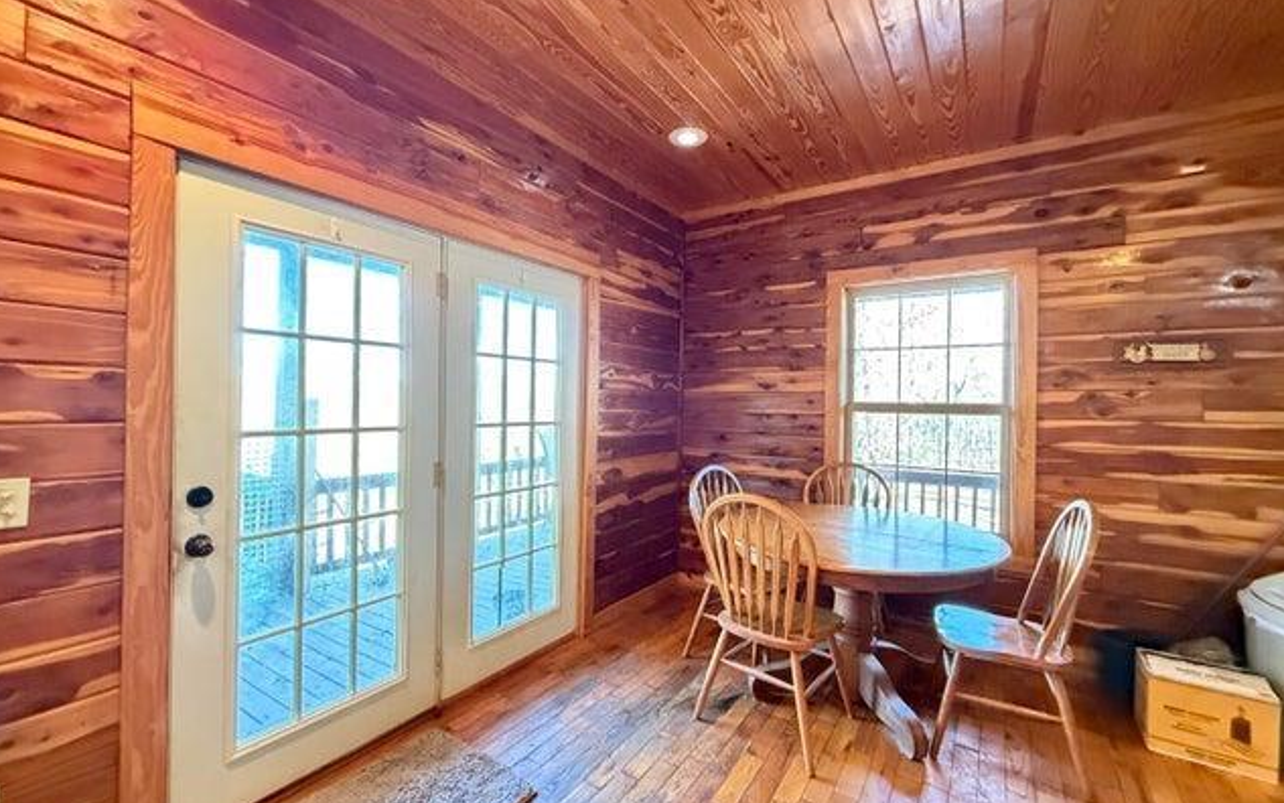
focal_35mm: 15
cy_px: 408
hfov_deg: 101.4
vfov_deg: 74.8
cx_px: 639
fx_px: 525
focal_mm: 2.22
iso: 1250
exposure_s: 1/40
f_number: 2.2
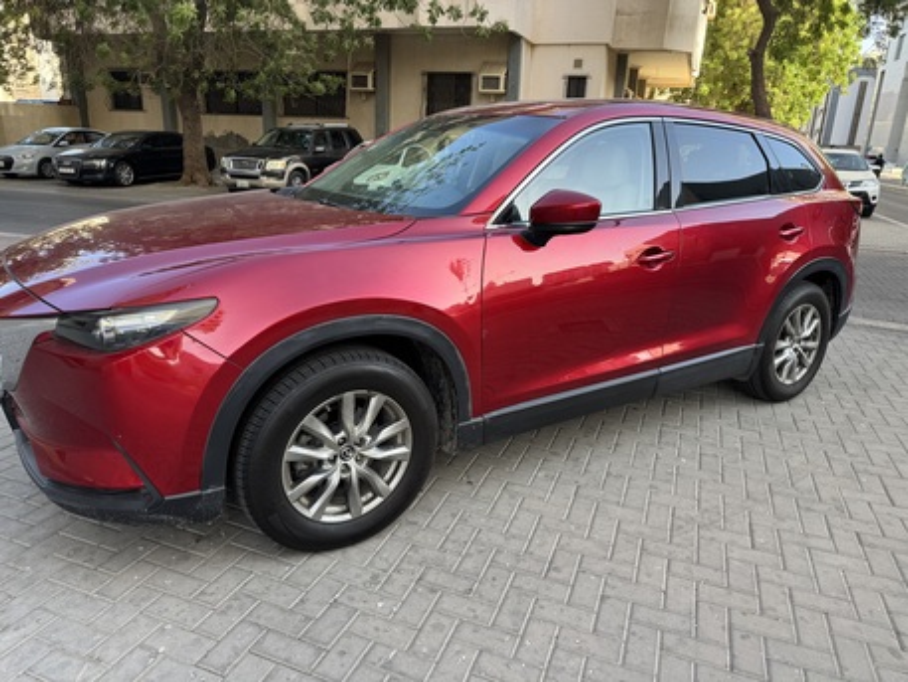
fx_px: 630
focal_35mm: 24
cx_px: 454
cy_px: 341
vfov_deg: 56.8
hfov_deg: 71.6
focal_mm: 6.76
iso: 80
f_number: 1.78
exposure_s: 1/368
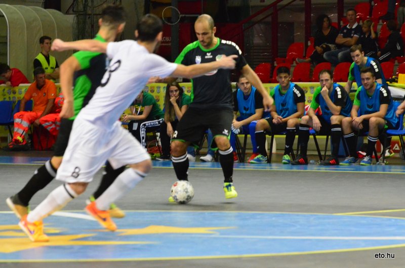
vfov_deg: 5.9
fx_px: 2610
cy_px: 134
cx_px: 202
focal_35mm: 232
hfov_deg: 8.9
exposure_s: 1/400
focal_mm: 155
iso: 6400
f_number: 6.3
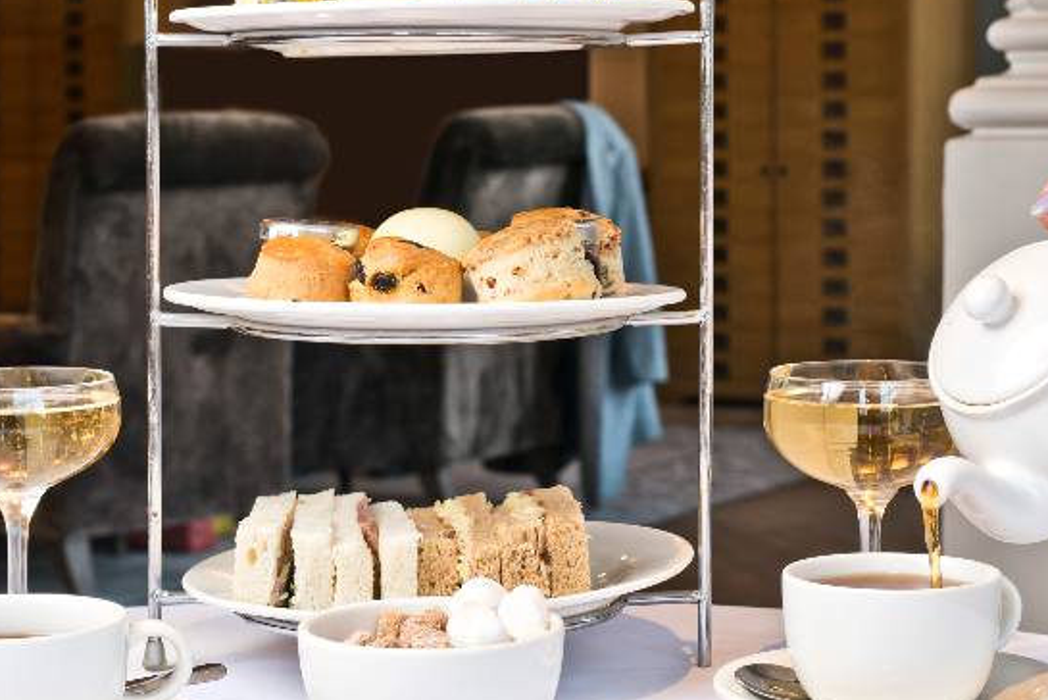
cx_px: 483
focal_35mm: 88
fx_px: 2563
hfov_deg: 23.1
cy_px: 251
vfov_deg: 15.5
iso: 125
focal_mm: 50
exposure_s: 1/3
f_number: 10
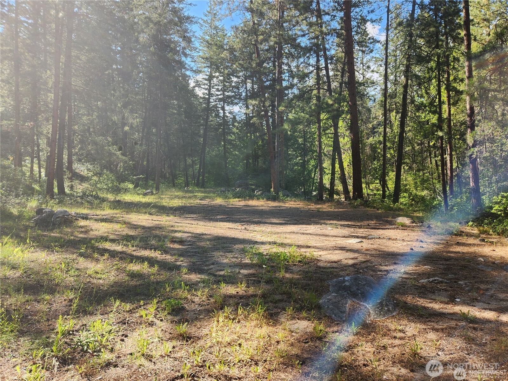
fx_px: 338
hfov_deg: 73.9
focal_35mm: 23
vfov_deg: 58.9
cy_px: 190
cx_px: 254
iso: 20
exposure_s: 1/356
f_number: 1.8
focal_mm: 5.4
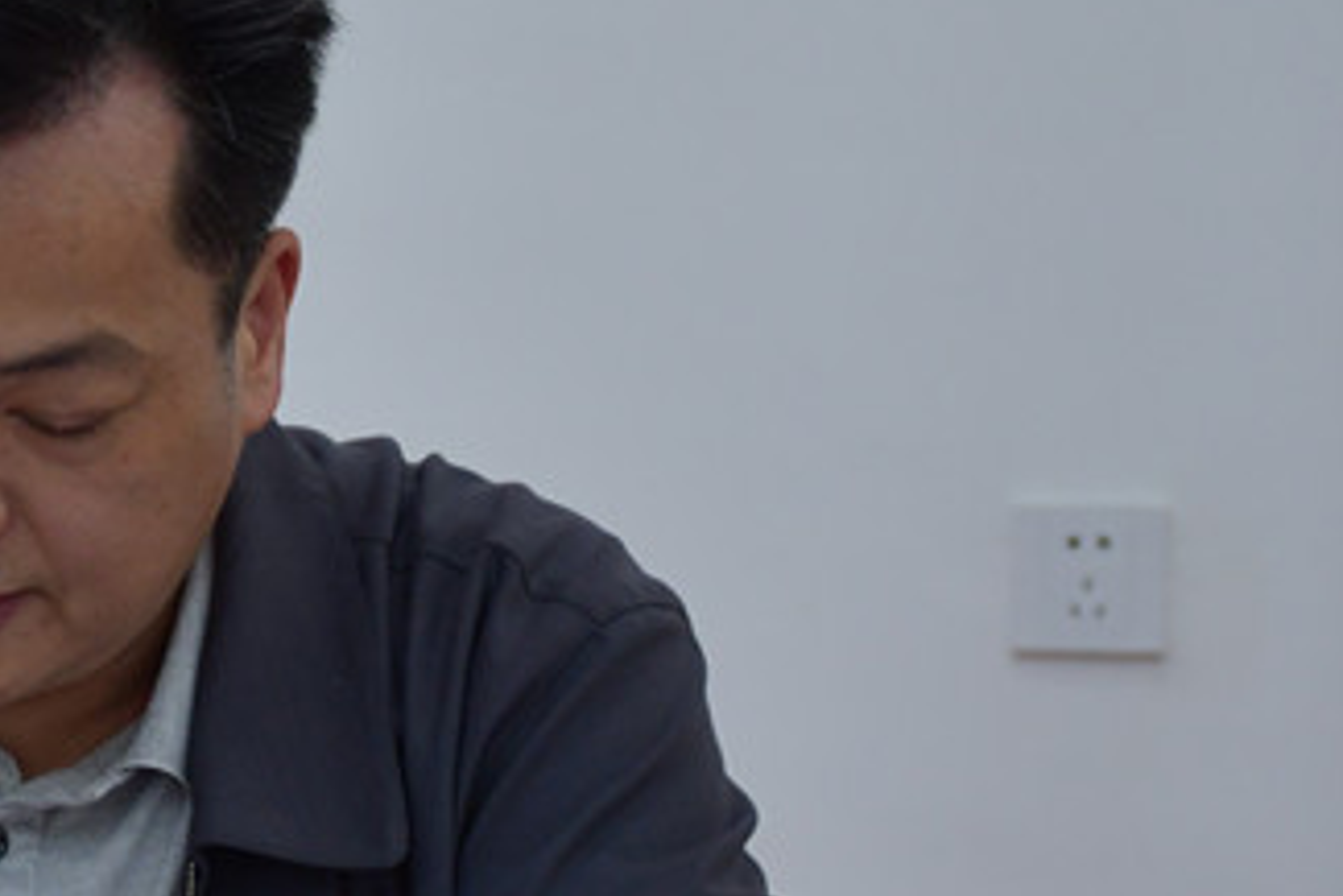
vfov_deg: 7.8
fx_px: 6606
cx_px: -103
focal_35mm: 177
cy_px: 613
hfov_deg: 11.5
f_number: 4.5
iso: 1250
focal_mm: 48
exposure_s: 1/100
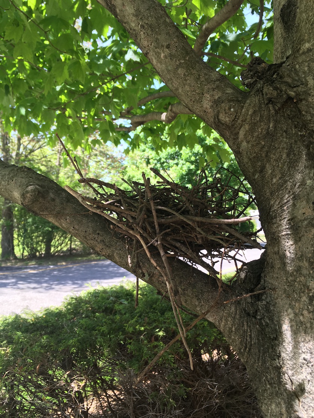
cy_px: 209
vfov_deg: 61.7
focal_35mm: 29
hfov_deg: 48.2
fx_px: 351
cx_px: 157
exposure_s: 1/120
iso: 25
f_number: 2.2
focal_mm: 4.15
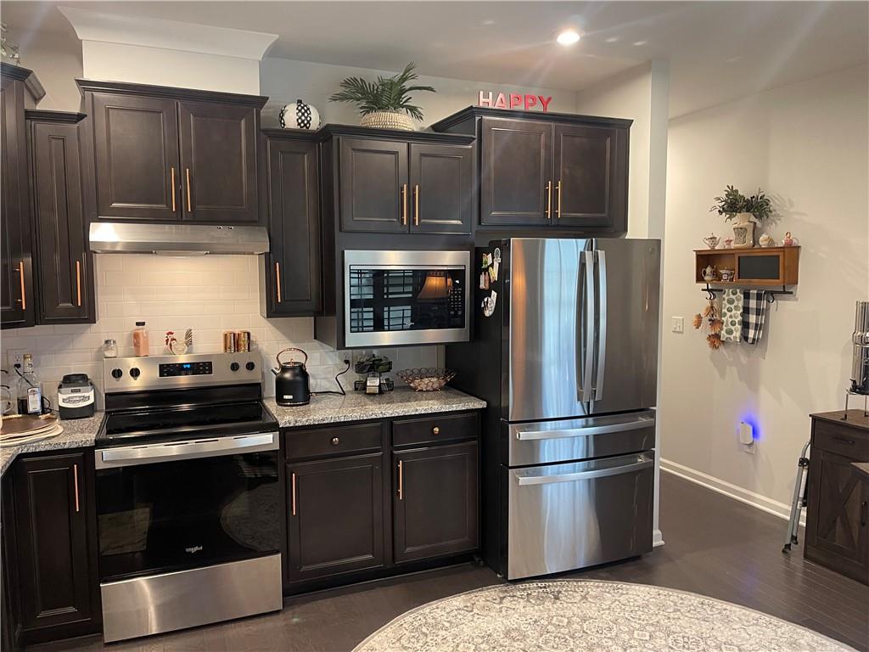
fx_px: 628
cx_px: 434
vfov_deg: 54.9
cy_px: 326
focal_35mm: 25
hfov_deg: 69.4
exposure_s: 1/60
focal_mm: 5.1
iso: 250
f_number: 1.6
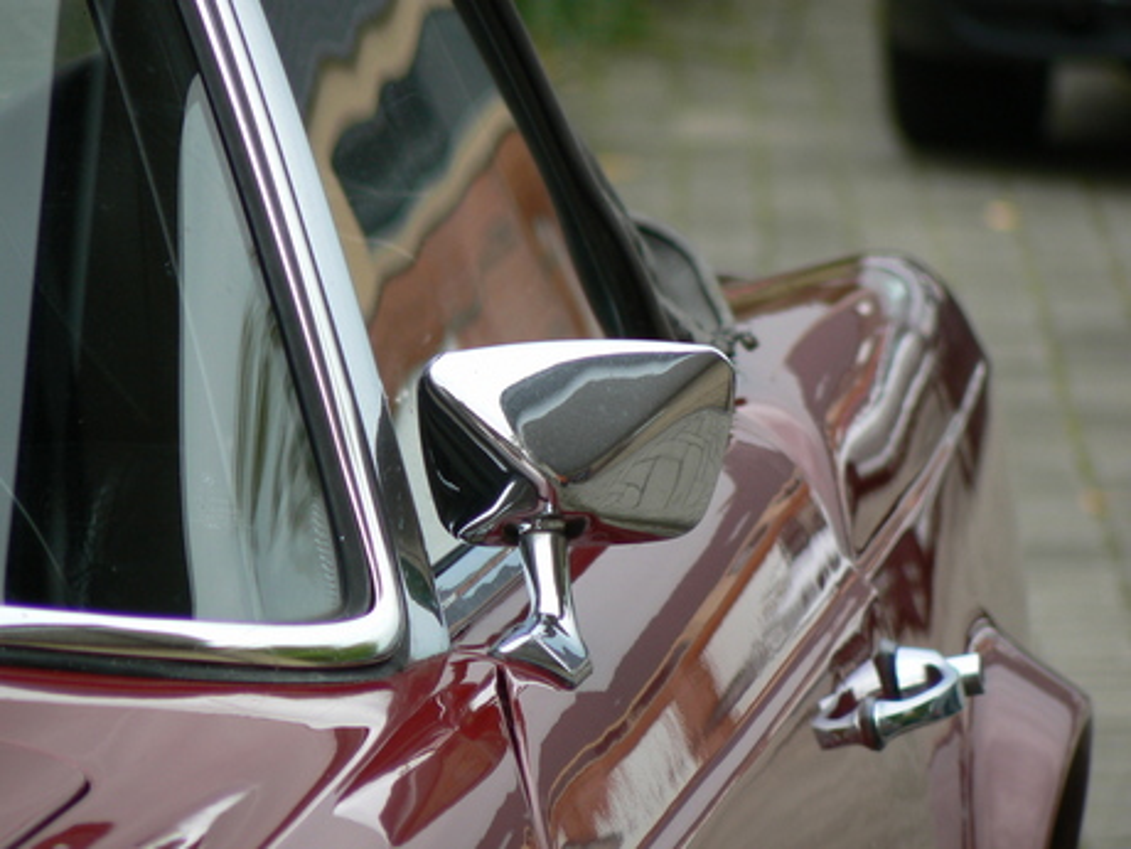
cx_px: 566
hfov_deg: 4.6
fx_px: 14115
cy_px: 424
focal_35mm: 432
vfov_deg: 3.4
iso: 80
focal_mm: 72
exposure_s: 1/125
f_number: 4
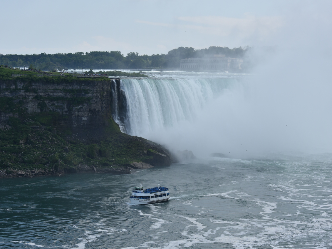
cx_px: 164
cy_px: 124
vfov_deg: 17.4
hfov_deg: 23.0
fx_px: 815
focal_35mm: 85
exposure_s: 1/250
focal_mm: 78
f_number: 8
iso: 100
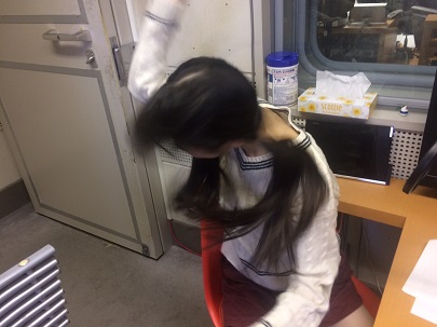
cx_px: 218
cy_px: 164
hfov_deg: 61.7
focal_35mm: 29
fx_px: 366
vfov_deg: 48.2
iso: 100
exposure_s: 1/33
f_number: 2.2
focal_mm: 4.15
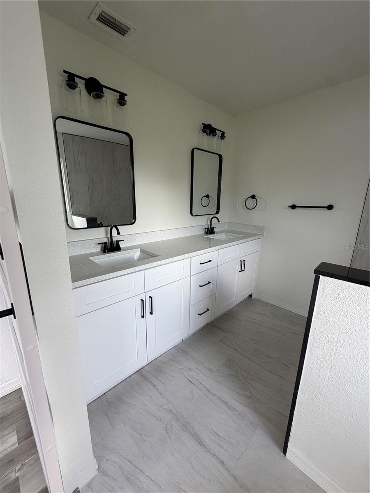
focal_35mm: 14
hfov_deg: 85.7
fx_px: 200
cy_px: 246
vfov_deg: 102.1
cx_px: 185
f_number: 2.2
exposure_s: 1/121
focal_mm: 2.22
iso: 100
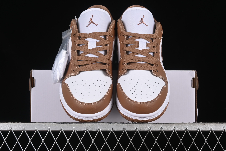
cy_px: 76
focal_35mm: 75
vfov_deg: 18.2
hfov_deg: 27.0
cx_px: 113
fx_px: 471
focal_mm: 50
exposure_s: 1/80
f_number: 8
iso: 160
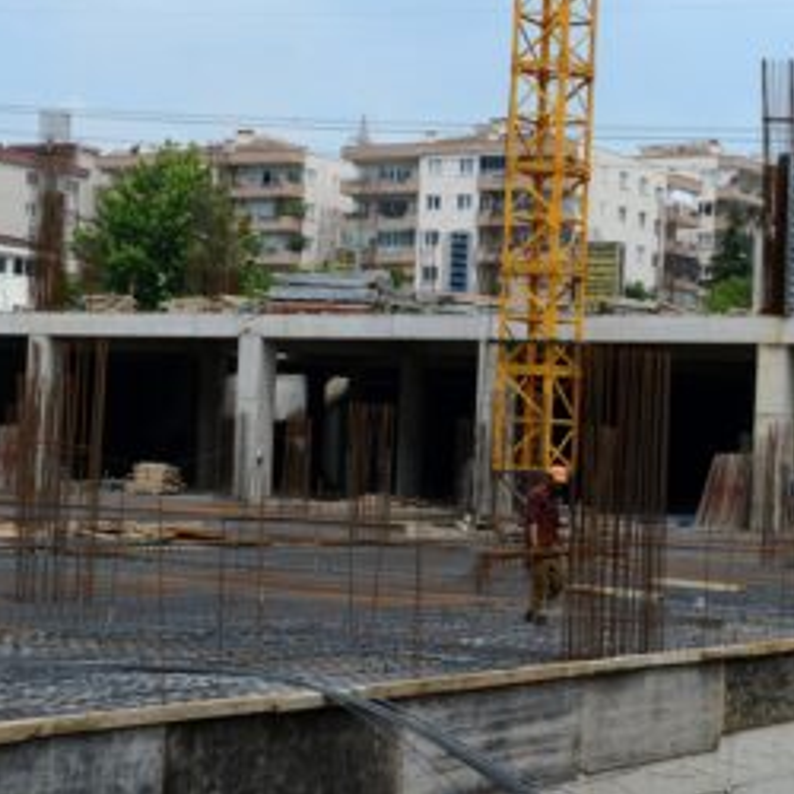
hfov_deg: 21.8
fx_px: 2050
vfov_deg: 21.9
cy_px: 416
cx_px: 549
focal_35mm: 79
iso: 200
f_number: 8
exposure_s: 1/500
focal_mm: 36
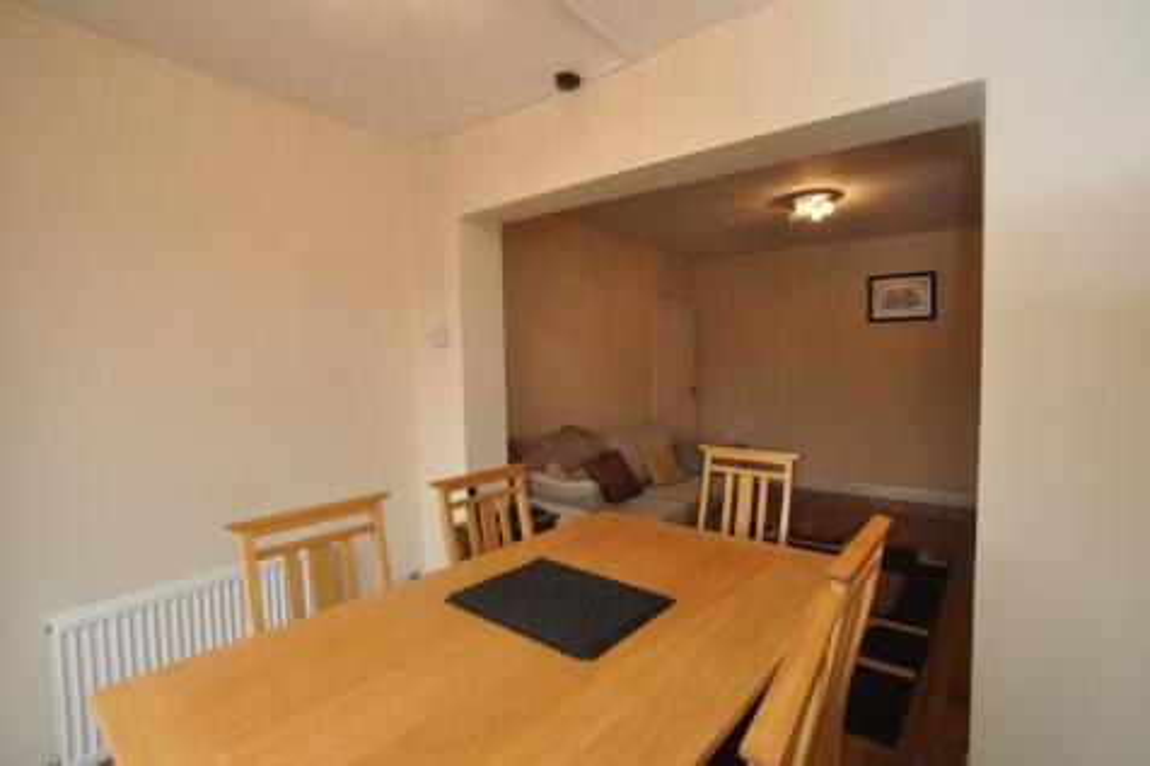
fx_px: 527
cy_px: 383
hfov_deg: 95.0
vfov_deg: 72.0
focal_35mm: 16
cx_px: 575
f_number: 4.5
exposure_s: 1/60
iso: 560
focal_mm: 11
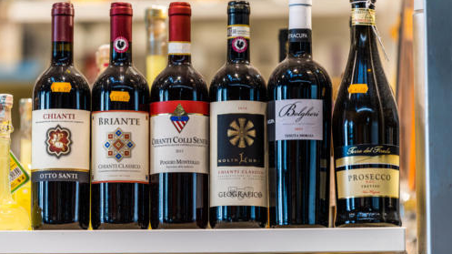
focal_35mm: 211
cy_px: 110
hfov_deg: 10.2
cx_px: 226
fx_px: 2528
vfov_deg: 5.7
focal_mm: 200
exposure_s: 1/100
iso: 200
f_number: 2.8
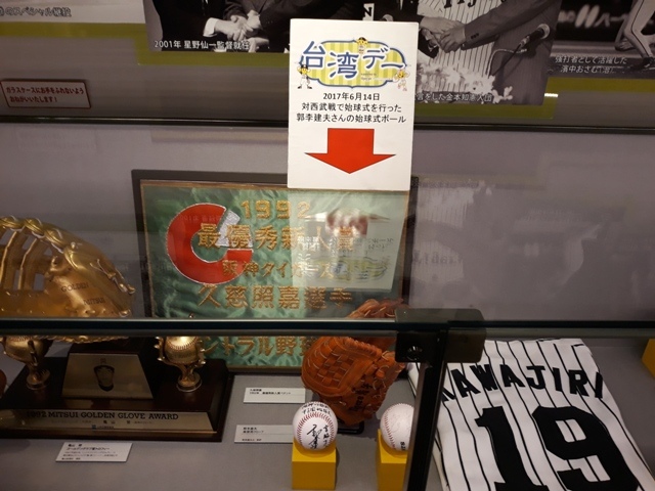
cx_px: 328
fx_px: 511
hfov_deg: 65.3
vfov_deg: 51.4
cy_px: 246
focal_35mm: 27
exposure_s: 1/40
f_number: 1.7
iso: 125
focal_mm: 3.71
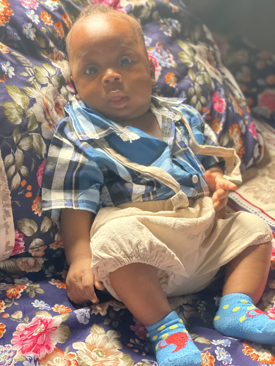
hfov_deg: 22.9
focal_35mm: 64
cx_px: 138
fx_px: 678
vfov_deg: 30.3
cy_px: 183
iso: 1250
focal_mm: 7.5
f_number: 2.2
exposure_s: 1/15
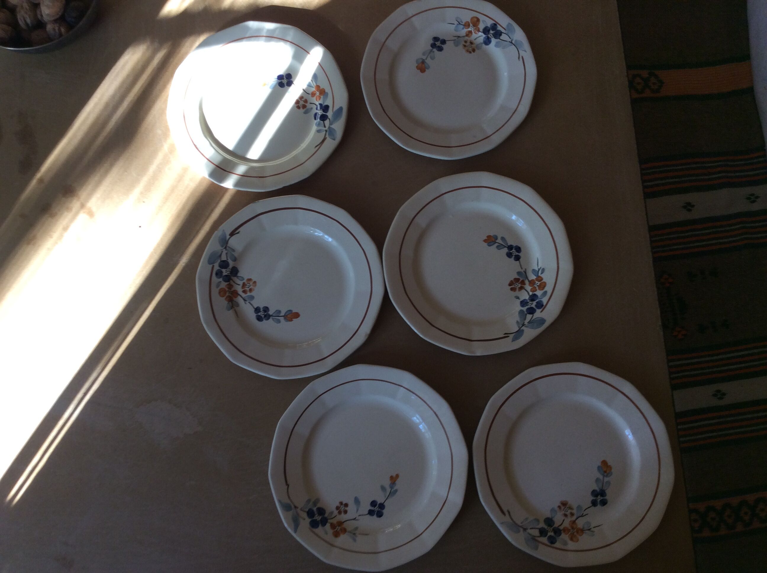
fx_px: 708
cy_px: 286
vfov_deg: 44.1
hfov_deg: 56.9
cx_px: 384
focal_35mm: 32
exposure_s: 1/33
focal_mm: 3.3
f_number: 2.4
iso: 32
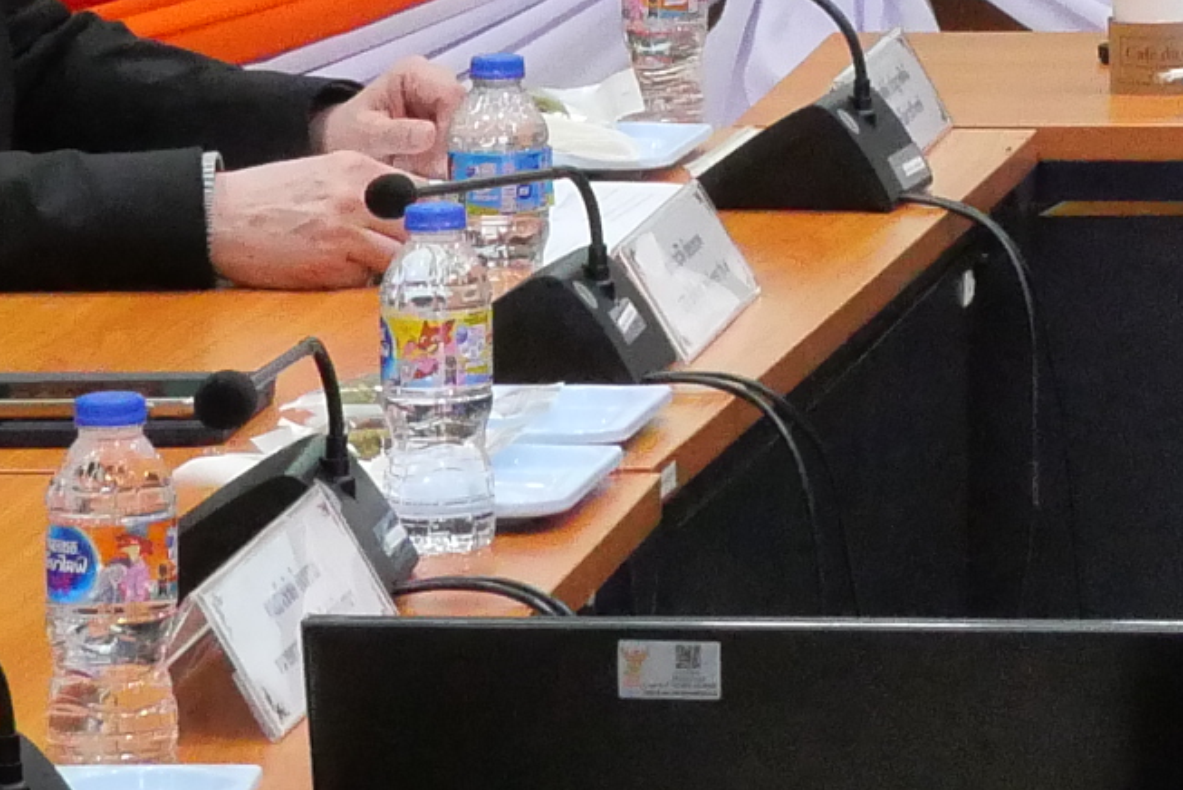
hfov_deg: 7.0
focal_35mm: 290
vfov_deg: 4.6
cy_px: -1181
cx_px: 1857
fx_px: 9533
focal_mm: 25
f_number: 8
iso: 3200
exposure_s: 1/50
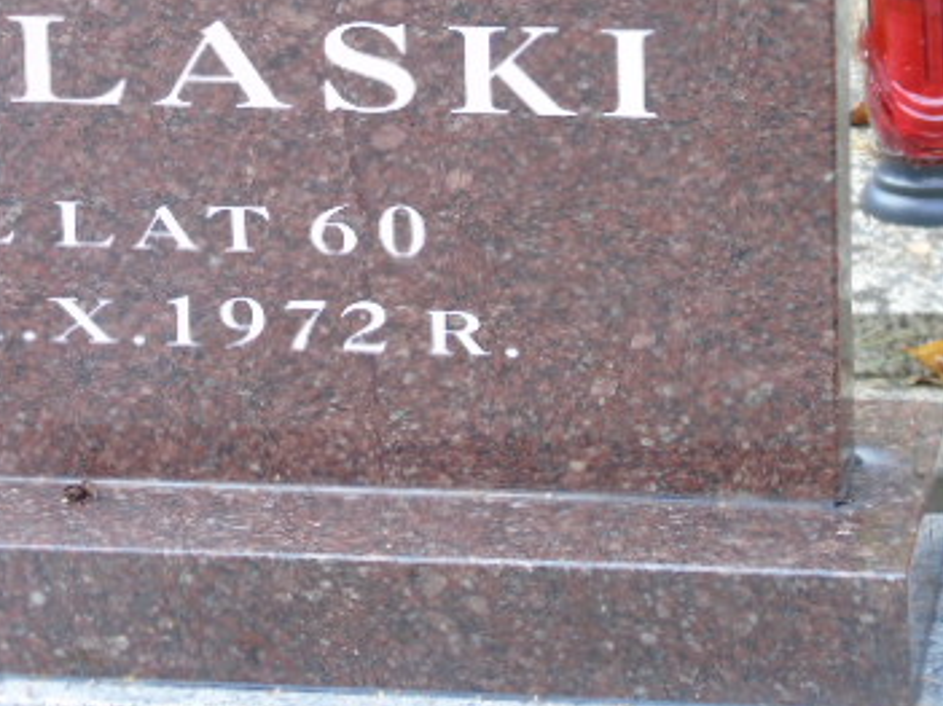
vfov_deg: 6.6
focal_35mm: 226
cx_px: 86
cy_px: 123
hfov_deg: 8.7
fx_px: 6155
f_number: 4.6
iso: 160
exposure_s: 1/60
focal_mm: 22
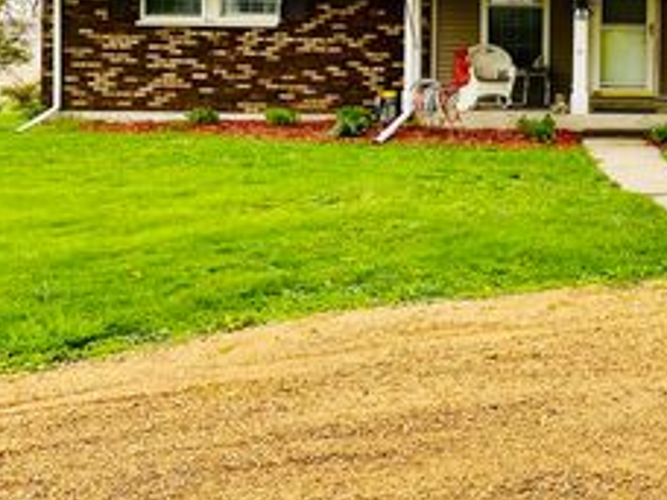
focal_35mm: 57
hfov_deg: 30.5
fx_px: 1098
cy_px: 66
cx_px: 717
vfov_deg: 25.0
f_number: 1.8
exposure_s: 1/173
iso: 32
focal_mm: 4.25
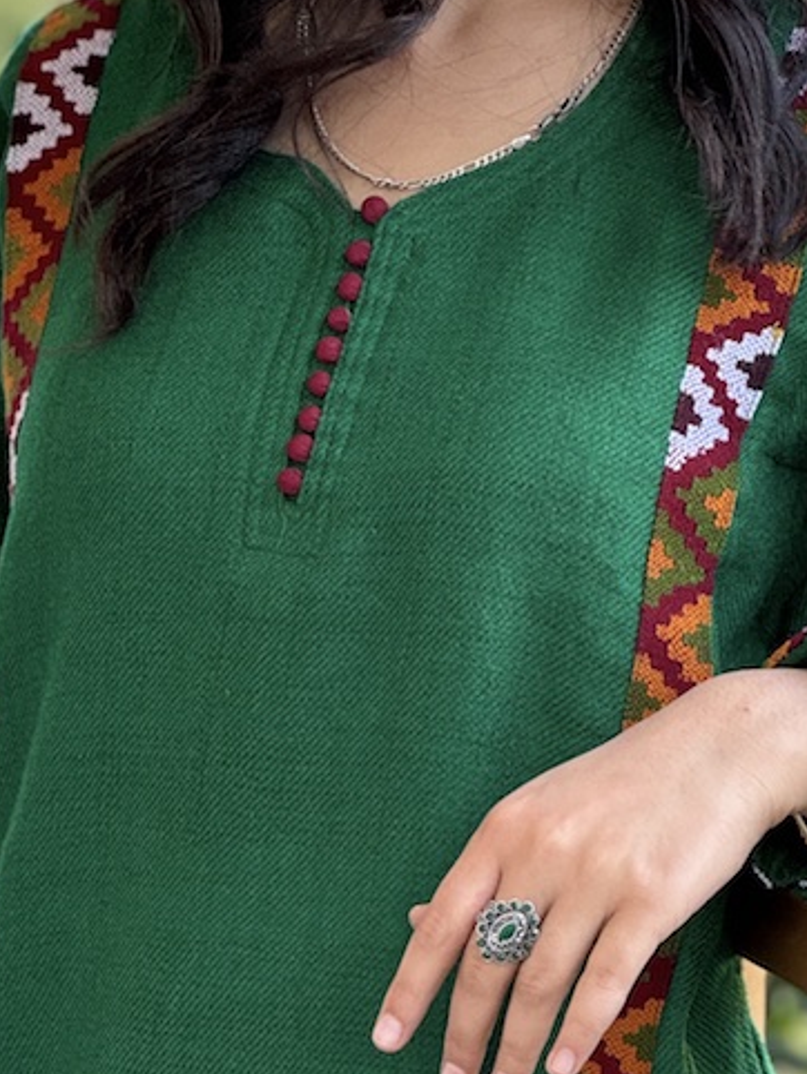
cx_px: 378
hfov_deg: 9.3
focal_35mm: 159
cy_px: 738
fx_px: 4938
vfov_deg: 12.4
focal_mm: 9
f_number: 2.8
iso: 125
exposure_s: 1/99
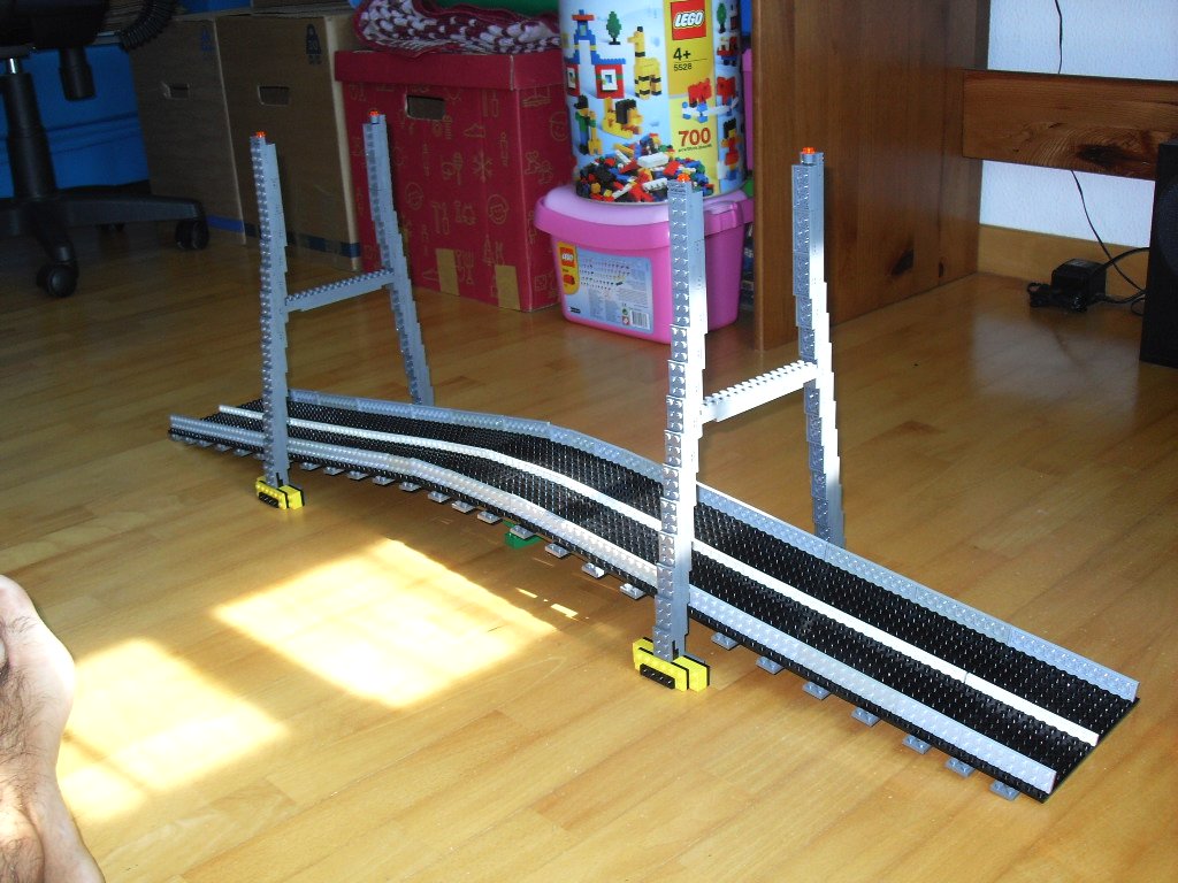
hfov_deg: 50.1
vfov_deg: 38.7
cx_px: 589
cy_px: 442
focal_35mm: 37
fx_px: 1259
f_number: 2.8
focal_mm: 6.3
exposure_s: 1/45
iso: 100
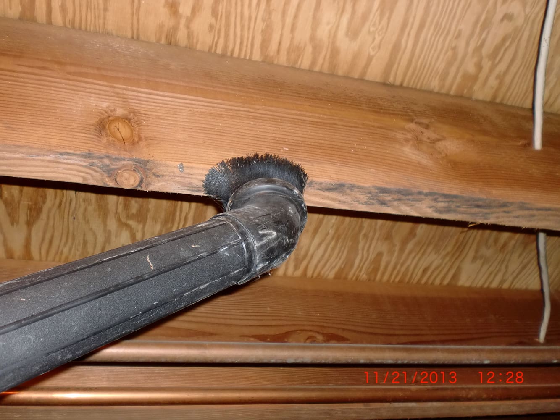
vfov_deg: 40.7
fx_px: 566
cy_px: 210
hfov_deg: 52.6
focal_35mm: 35
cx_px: 280
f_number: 3.1
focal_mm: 6.3
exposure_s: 1/40
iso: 125
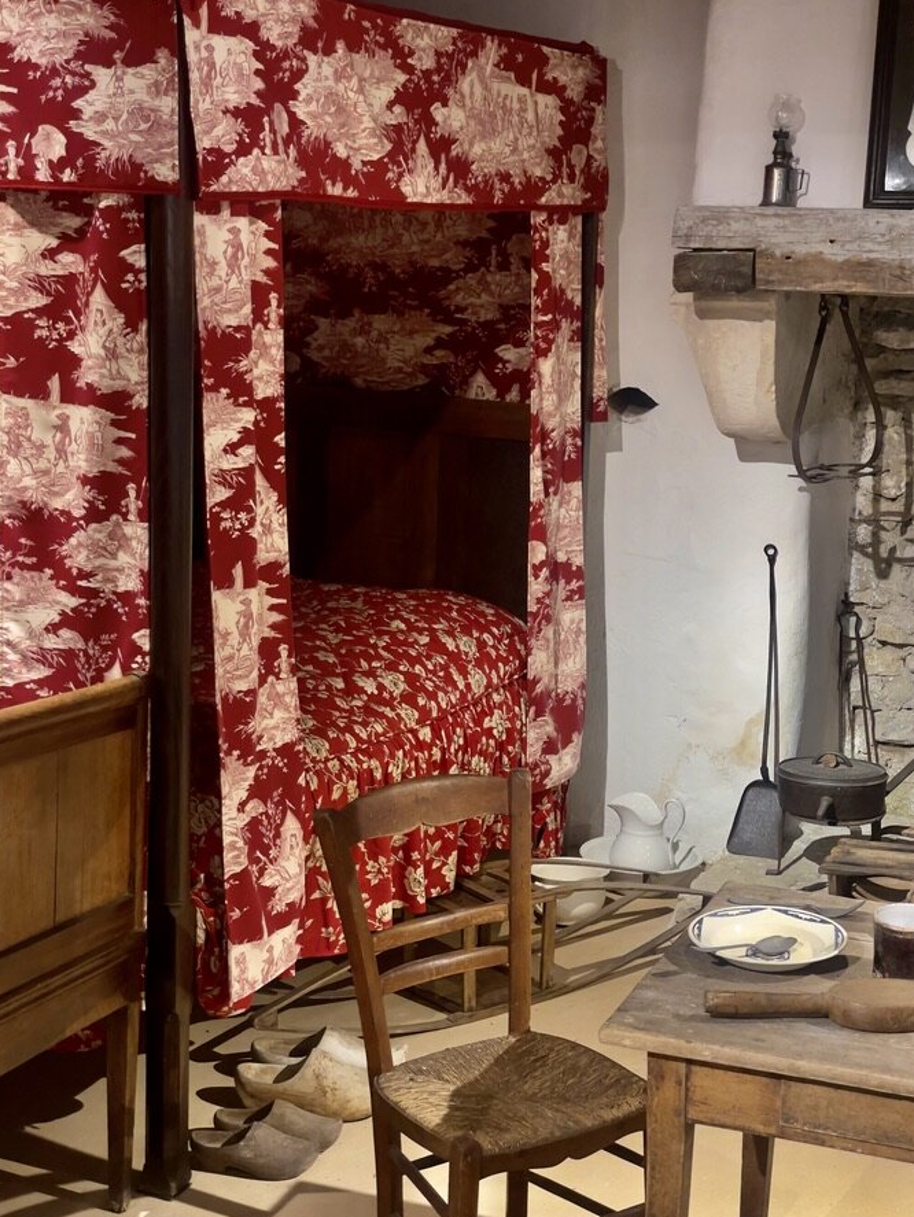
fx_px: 2111
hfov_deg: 24.4
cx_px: 478
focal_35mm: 60
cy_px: 667
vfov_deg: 32.1
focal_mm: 6
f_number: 2
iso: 250
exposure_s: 1/50
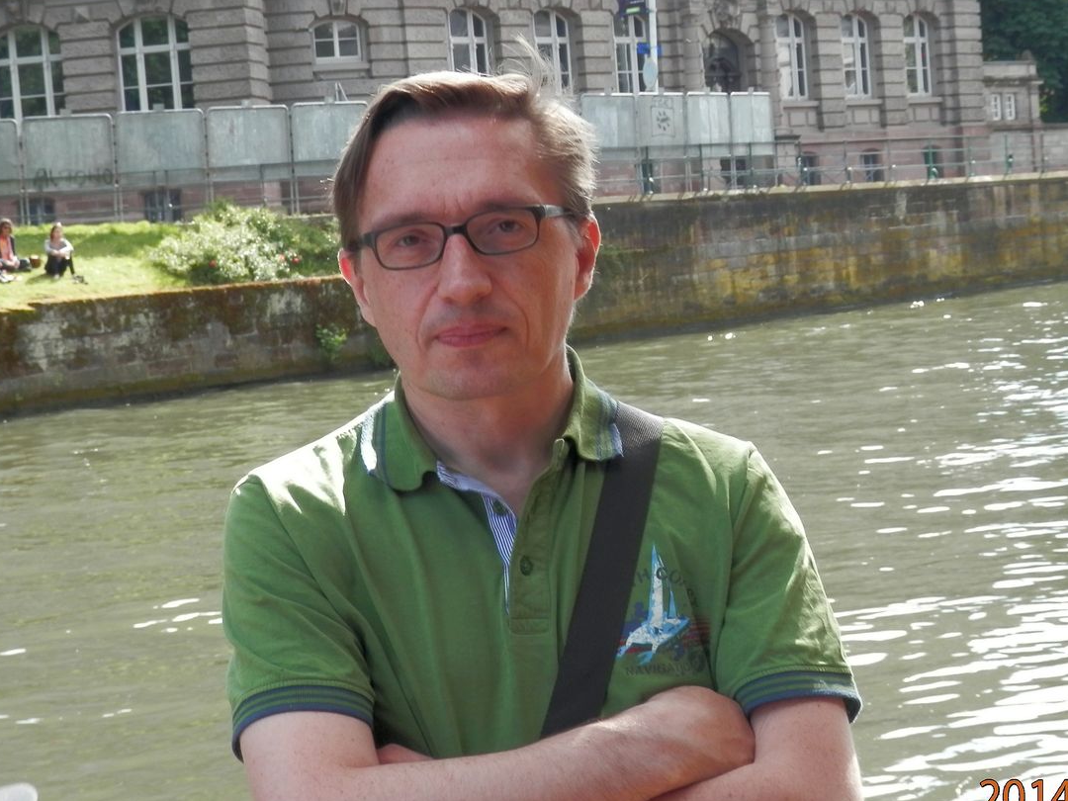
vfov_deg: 18.4
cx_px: 525
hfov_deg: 24.4
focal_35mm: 80
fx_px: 2468
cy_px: 330
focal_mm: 9.8
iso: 80
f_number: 4.1
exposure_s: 1/100
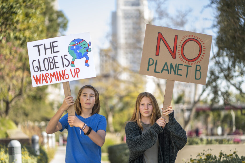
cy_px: 82
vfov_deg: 16.1
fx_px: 579
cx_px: 122
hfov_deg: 23.9
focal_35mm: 85
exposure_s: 1/500
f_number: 1.8
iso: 50
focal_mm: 85
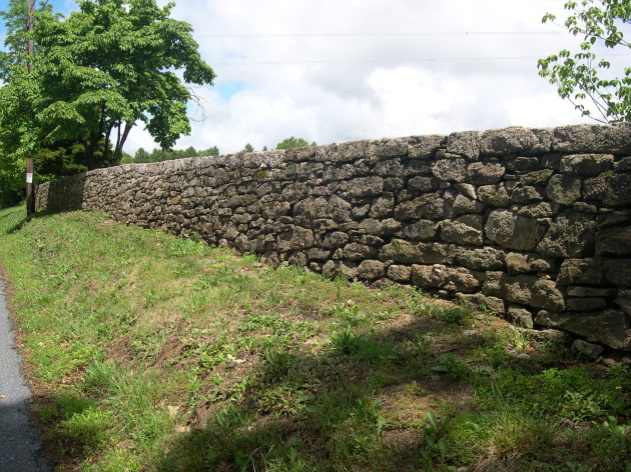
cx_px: 316
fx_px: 692
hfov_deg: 49.0
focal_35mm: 38
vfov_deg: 37.7
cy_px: 236
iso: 100
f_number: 7.6
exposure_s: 1/167
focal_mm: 8
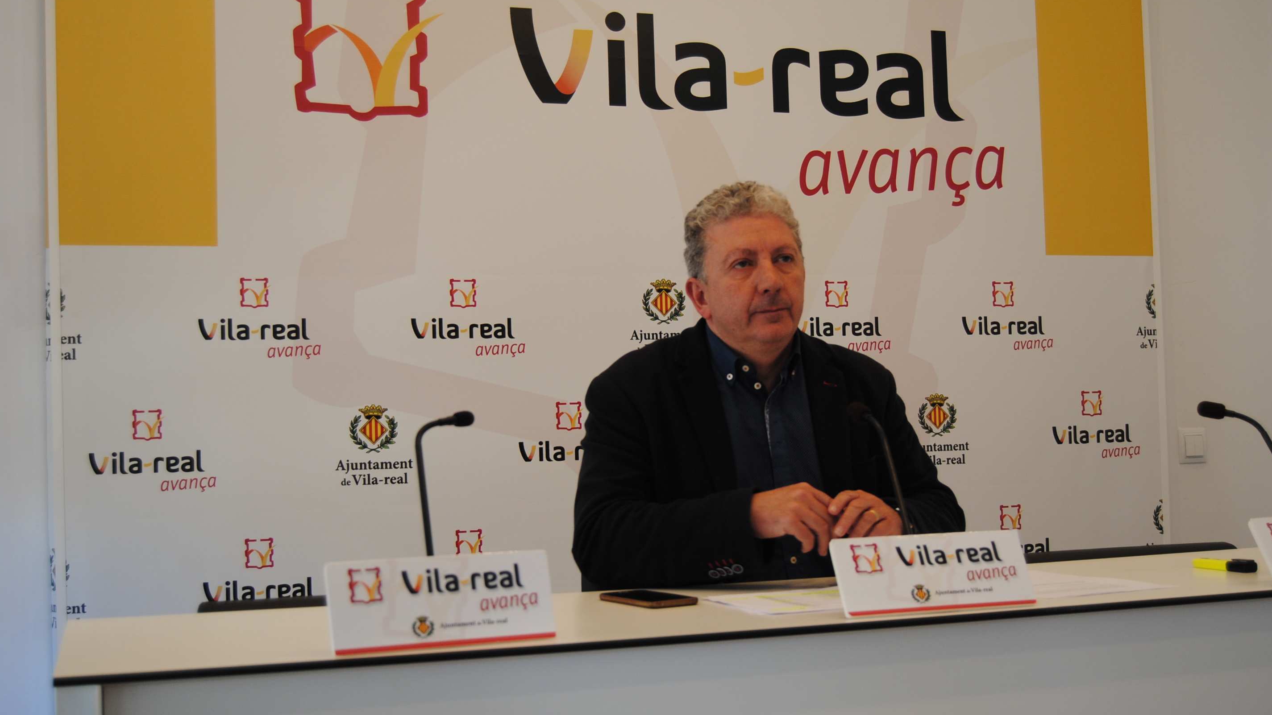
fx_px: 1619
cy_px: 350
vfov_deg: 24.9
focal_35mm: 48
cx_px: 643
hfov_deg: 42.9
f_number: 4.5
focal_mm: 30
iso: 200
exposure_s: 1/80
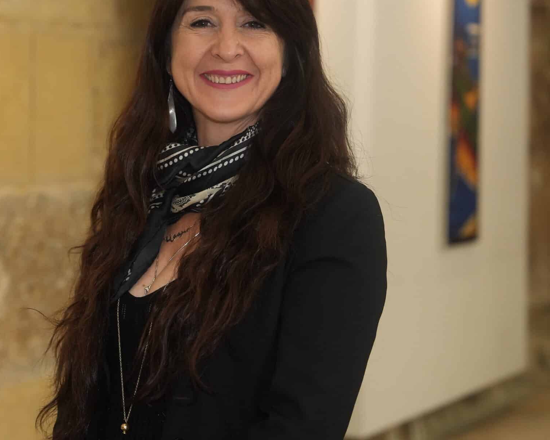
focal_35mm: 111
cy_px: 163
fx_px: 1807
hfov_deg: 17.2
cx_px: 155
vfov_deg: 13.9
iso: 2500
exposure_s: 1/125
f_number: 3.5
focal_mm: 70
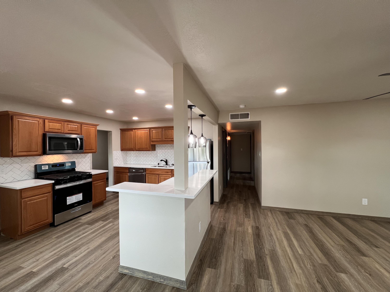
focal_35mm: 13
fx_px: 146
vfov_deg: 89.9
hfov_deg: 106.2
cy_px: 146
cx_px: 195
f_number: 1.8
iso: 200
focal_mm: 1.57
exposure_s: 1/120
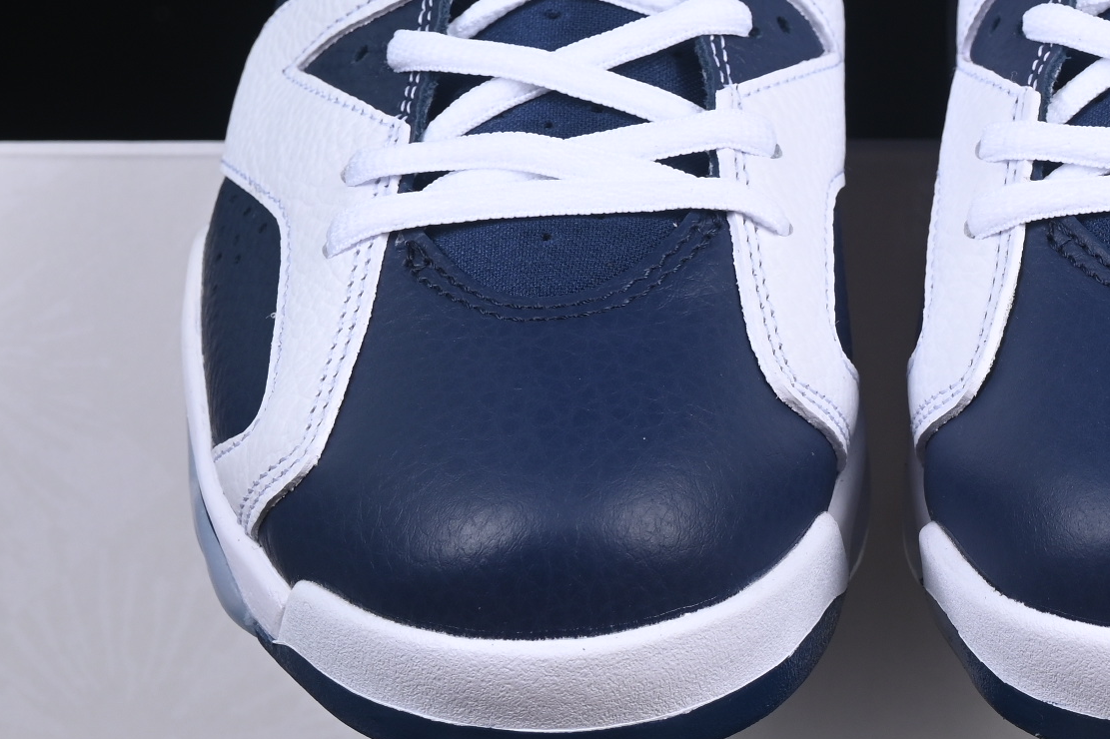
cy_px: 184
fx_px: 5795
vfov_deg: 7.3
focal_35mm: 188
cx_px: 874
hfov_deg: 10.9
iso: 160
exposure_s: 1/80
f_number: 8
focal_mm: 50
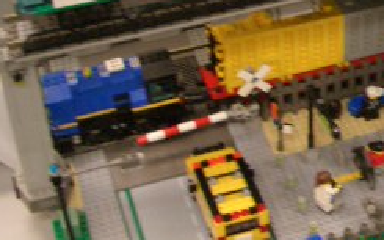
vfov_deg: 13.1
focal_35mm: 97
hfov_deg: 20.6
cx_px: 398
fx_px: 1015
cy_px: -44
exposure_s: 1/40
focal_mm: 5.8
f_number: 2.6
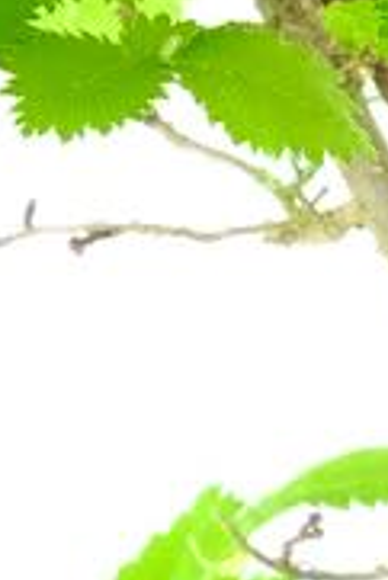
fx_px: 11165
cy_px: 737
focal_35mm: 692
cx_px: 205
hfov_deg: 2.0
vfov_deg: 3.0
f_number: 9
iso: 2500
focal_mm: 65.2
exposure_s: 1/30
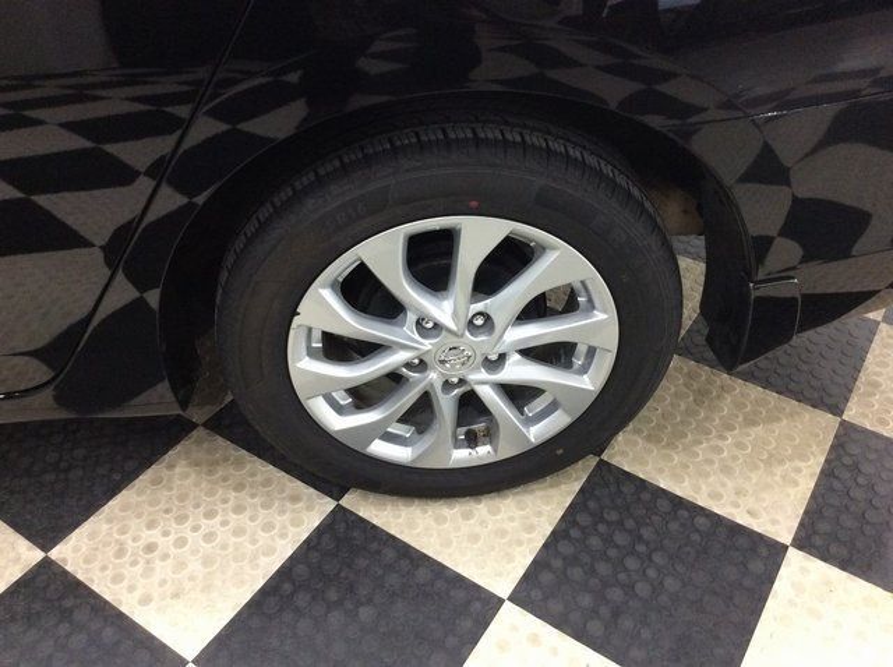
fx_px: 824
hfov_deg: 56.9
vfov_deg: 44.1
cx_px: 446
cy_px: 334
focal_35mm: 32
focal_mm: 3.3
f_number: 2.4
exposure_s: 1/25
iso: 160
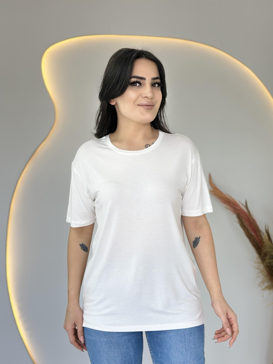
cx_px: 136
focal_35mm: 48
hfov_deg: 30.3
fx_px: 505
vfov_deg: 39.7
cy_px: 182
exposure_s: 1/151
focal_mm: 6.86
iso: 64
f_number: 1.78
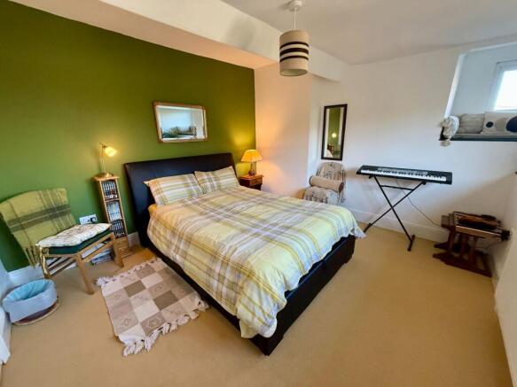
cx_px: 258
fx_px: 209
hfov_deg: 102.1
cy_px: 194
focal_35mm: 14
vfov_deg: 85.7
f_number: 2.2
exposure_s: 1/100
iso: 320
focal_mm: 2.22
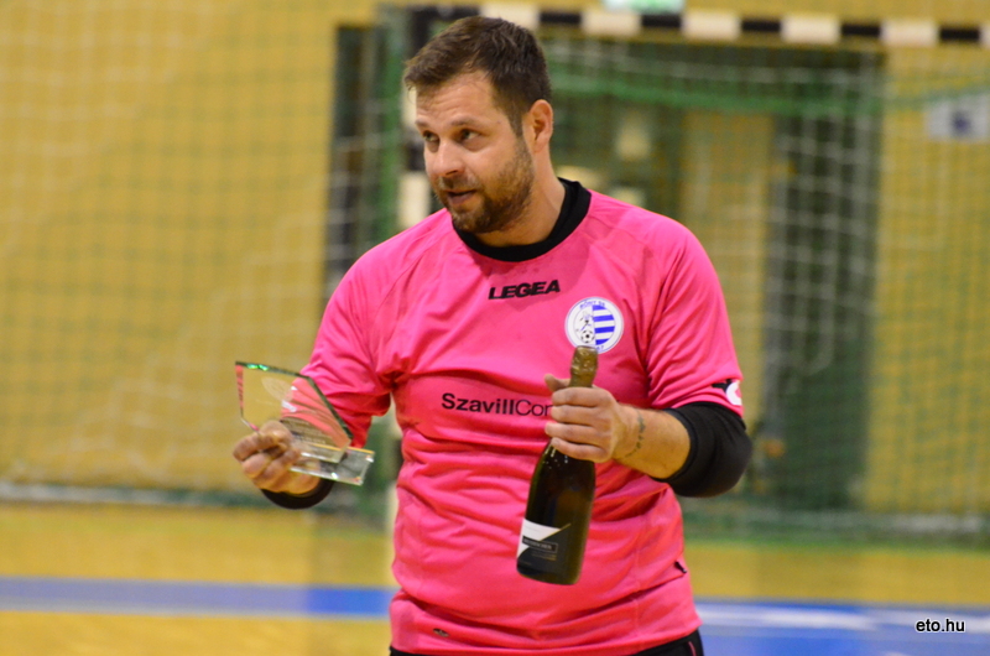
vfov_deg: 4.3
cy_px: 328
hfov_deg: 6.6
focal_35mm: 315
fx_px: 8645
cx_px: 495
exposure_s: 1/200
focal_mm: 210
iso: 5000
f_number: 5.6
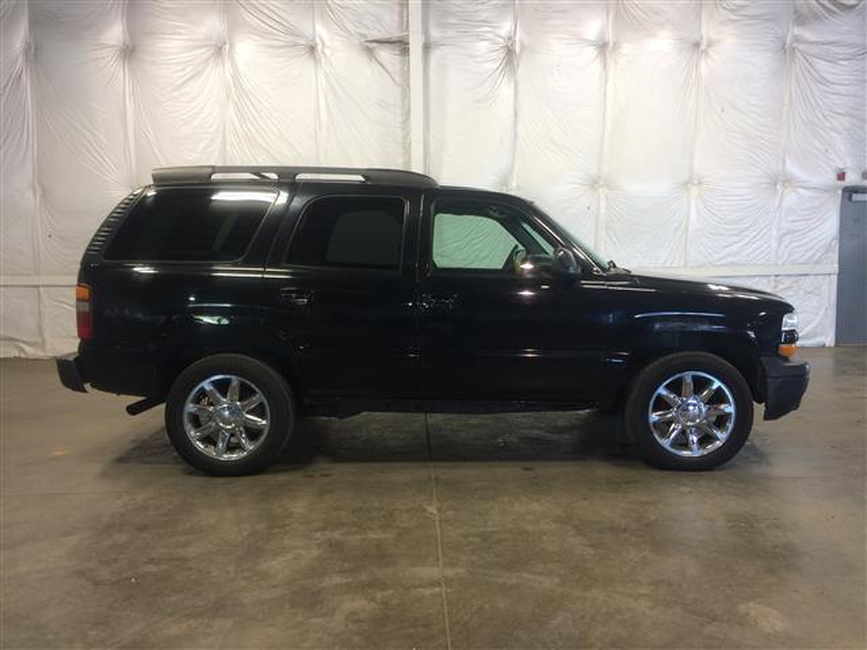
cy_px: 325
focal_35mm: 29
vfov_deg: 48.2
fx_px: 726
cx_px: 434
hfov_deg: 61.7
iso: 50
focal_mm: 4.15
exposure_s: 1/30
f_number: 2.2
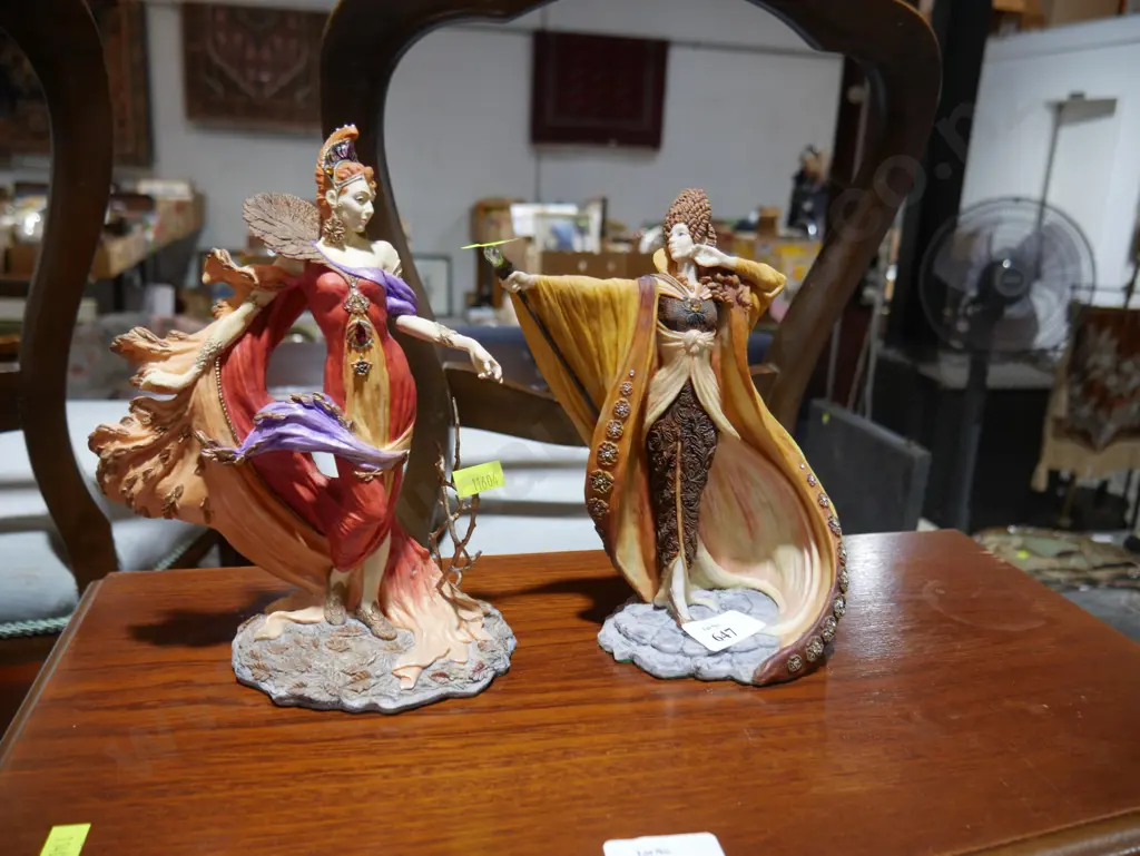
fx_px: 923
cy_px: 428
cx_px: 570
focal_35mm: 28
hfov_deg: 63.4
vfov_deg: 49.8
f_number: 3.5
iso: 250
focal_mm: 14
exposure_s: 1/60
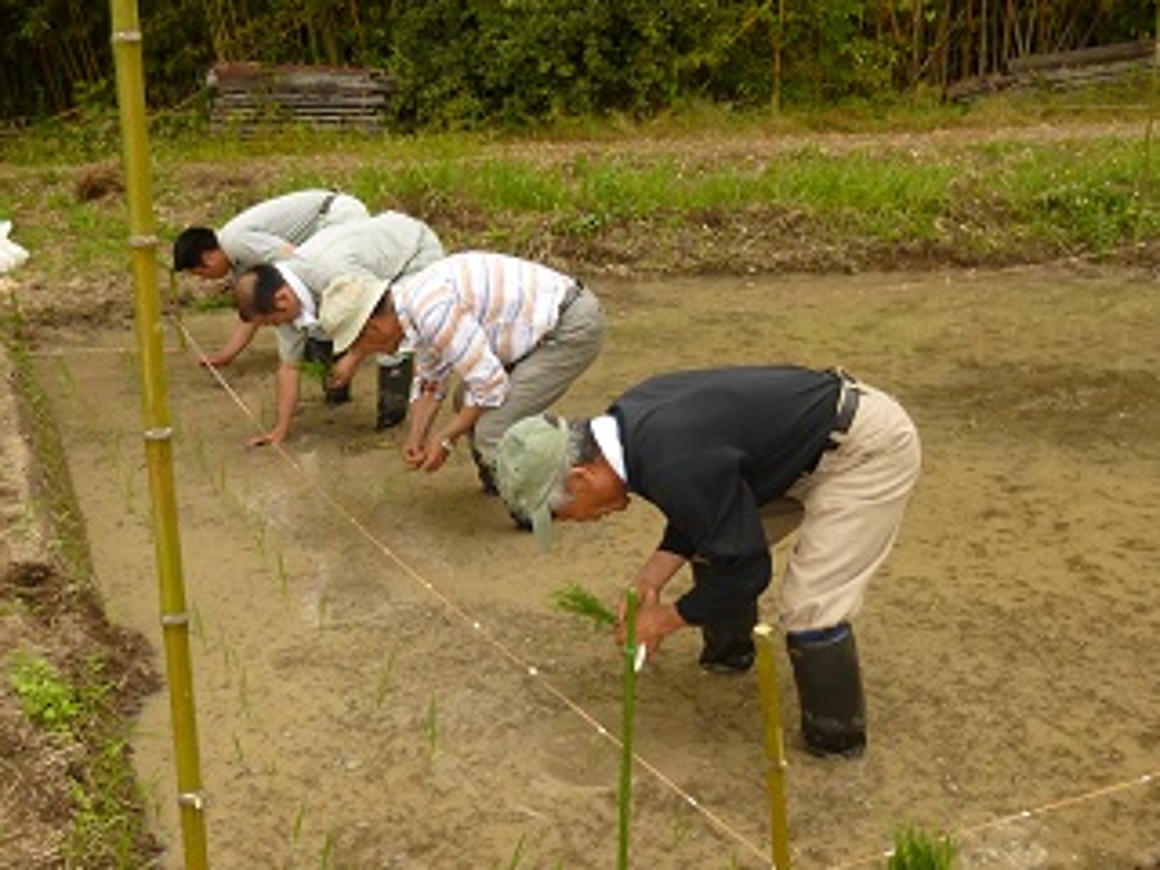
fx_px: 1206
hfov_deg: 50.2
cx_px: 361
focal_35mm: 36
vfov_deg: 39.7
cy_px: 439
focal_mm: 4.5
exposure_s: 1/100
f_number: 3.1
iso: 100
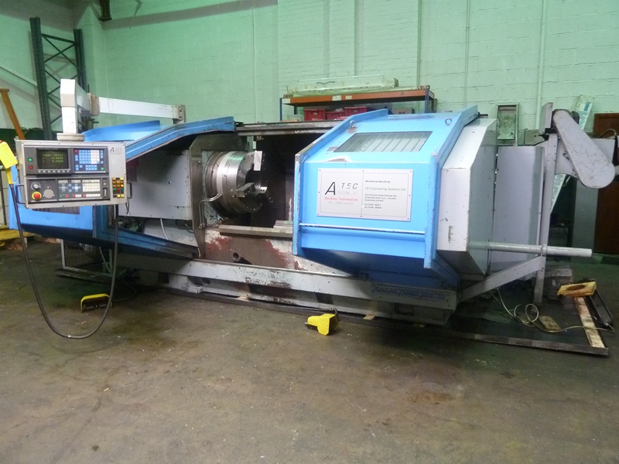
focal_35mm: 25
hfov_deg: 69.4
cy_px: 232
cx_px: 310
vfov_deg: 54.9
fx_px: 447
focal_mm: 4.1
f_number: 3.3
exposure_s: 1/10
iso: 400
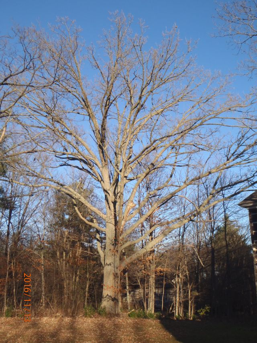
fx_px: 356
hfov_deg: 39.7
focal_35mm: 36
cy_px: 172
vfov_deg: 51.3
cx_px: 128
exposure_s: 1/320
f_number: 4.1
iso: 80
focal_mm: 6.53
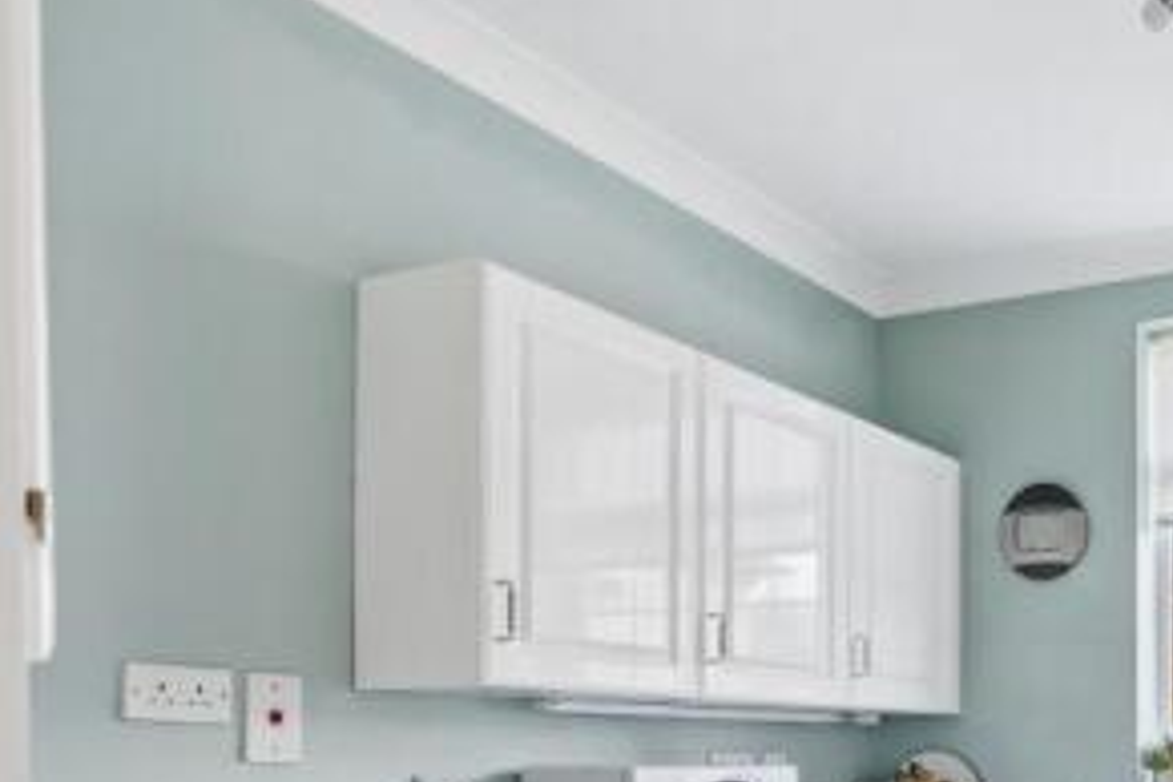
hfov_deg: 44.8
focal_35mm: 36
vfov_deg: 33.7
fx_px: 1173
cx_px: 1183
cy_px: 784
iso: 320
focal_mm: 16
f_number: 5.6
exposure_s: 1/8
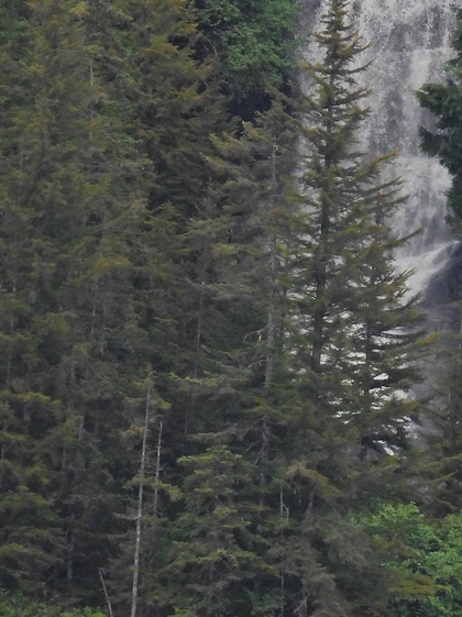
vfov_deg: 0.9
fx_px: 38642
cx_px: 520
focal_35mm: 2169
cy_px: -80
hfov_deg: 0.7
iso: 400
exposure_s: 1/500
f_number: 5.6
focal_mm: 170
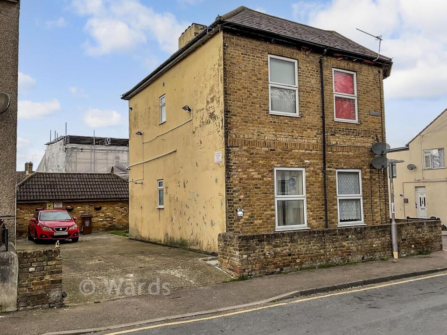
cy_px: 165
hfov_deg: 58.3
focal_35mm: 31
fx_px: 400
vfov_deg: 45.4
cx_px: 233
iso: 16
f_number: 1.8
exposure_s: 1/310
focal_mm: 3
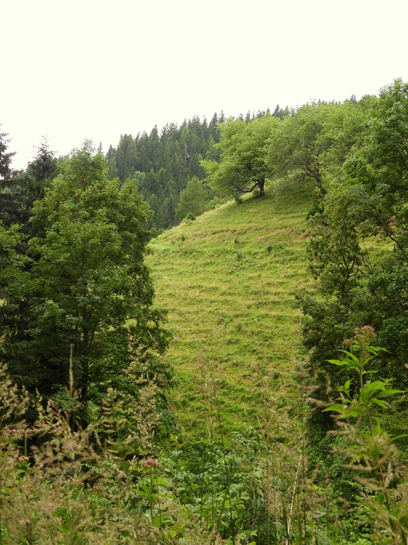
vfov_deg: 52.6
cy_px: 272
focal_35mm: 35
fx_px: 550
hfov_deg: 40.7
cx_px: 204
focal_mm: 6.2
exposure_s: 1/100
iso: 100
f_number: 3.2
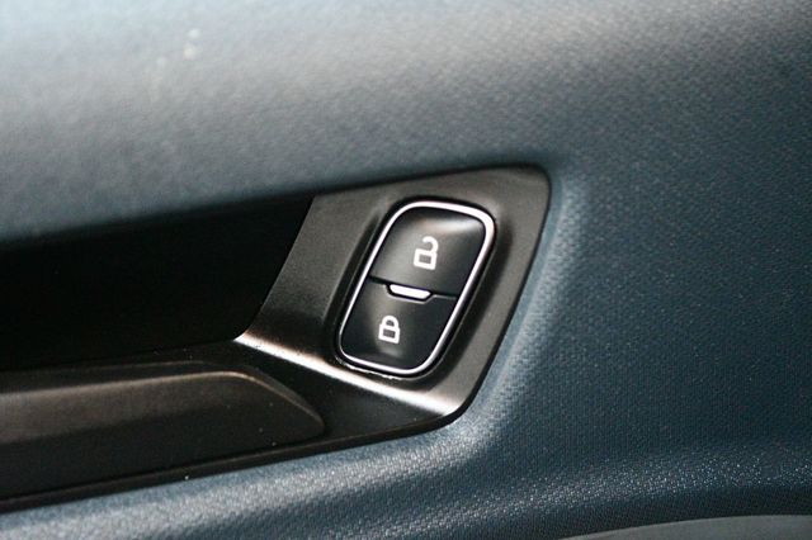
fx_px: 1353
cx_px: 406
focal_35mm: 60
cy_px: 270
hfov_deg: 33.4
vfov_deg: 22.6
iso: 12800
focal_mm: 40
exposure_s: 1/60
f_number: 5.3
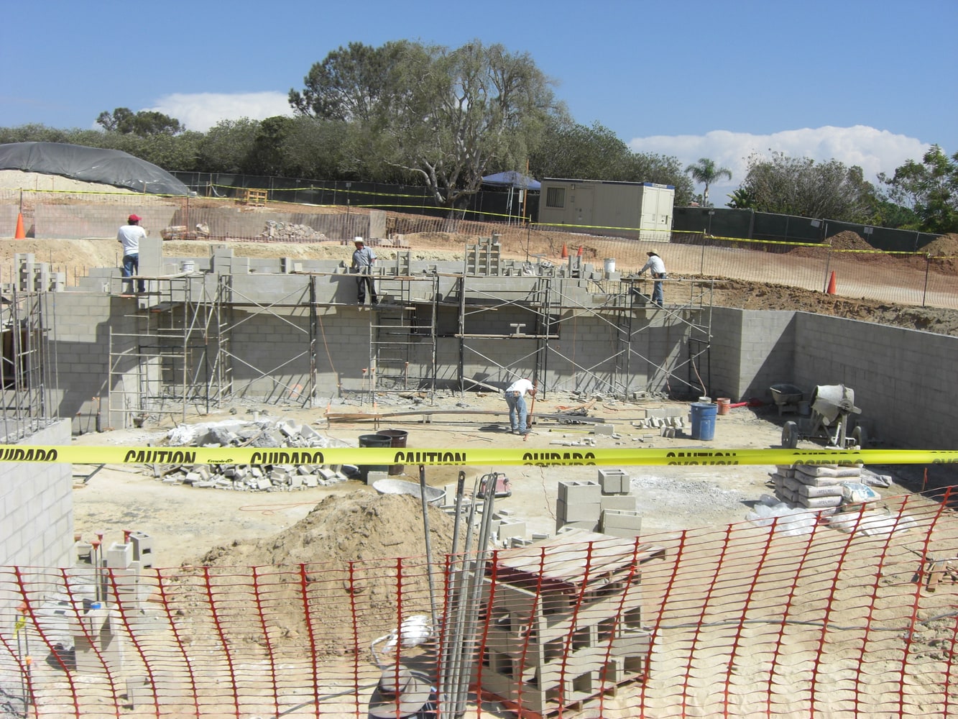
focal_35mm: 38
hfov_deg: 49.0
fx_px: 1052
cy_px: 360
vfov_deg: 37.7
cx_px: 479
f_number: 8
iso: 80
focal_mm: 7.9
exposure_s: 1/250
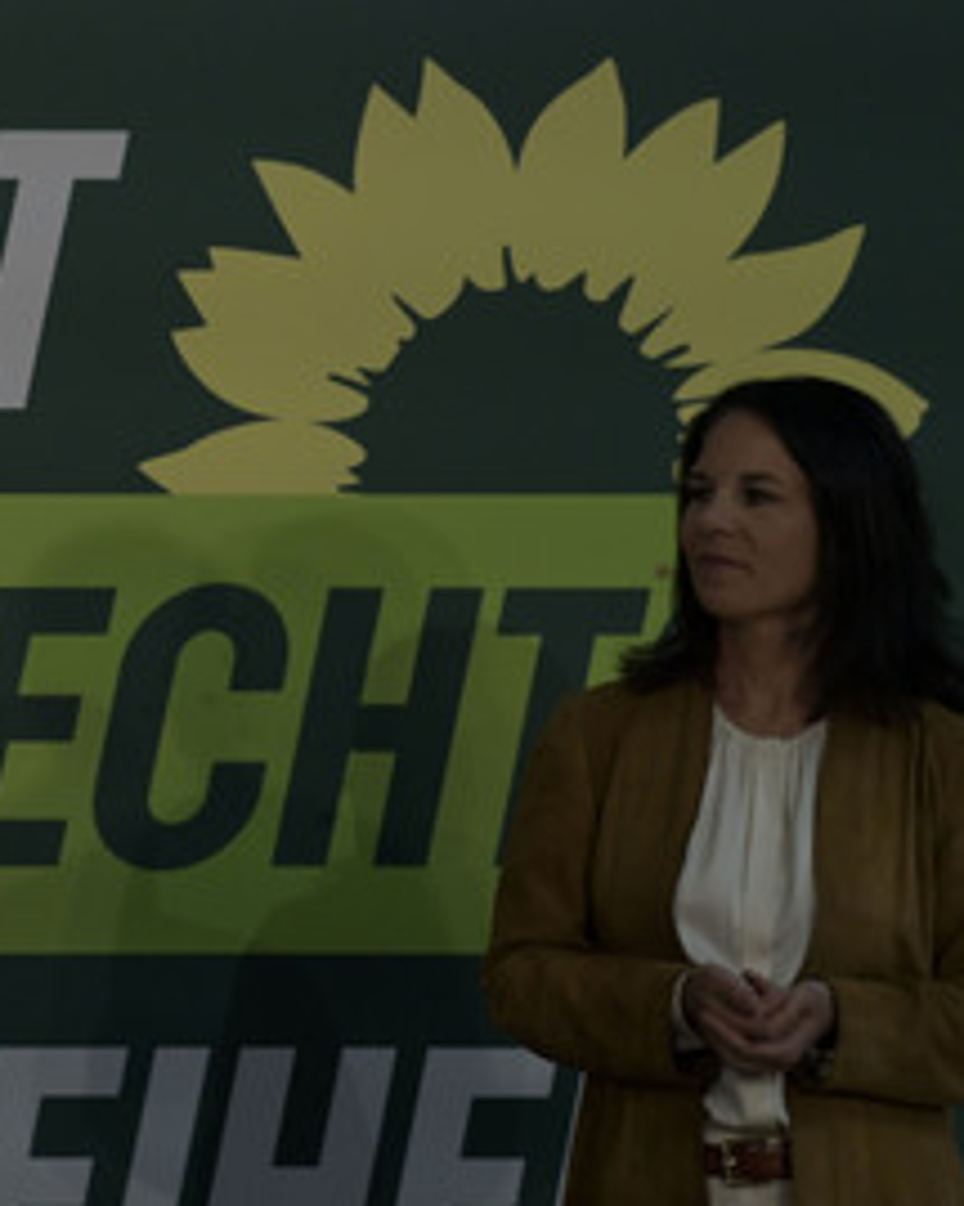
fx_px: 6744
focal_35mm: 189
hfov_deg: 8.2
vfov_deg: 10.2
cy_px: 596
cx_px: 123
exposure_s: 1/2000
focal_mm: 120
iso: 2500
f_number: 5.6
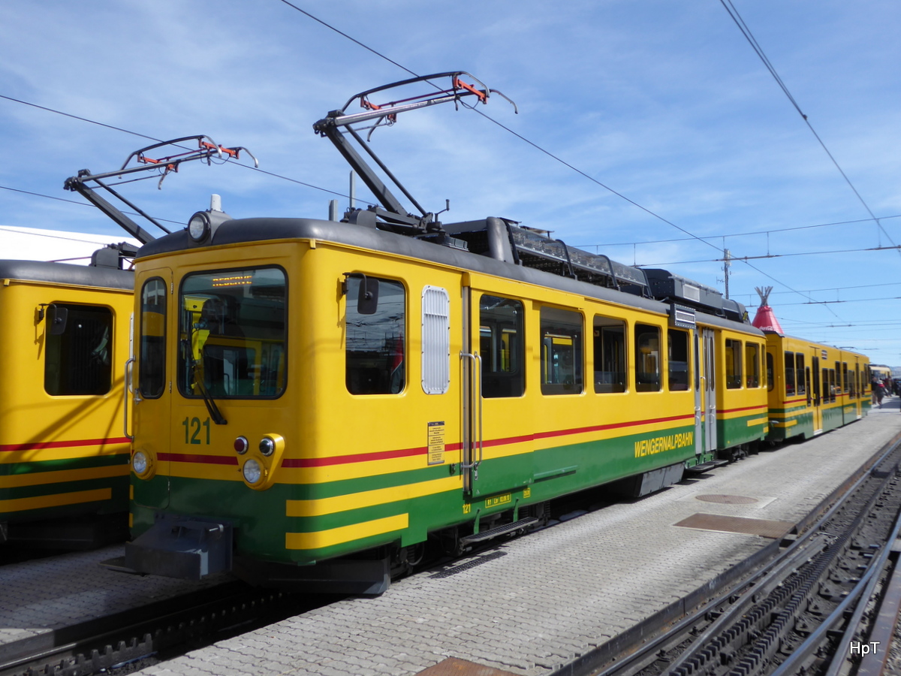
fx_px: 833
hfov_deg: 56.8
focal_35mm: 32
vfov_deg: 44.2
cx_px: 450
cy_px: 338
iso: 80
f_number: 3.5
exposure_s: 1/800
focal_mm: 5.4
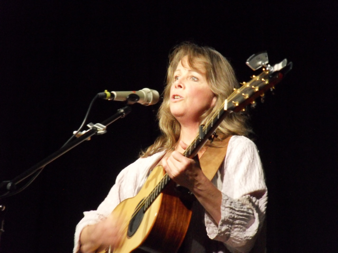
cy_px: 126
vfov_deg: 6.2
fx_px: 2343
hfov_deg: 8.2
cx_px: 169
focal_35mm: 240
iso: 800
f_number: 5.8
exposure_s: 1/15
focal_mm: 42
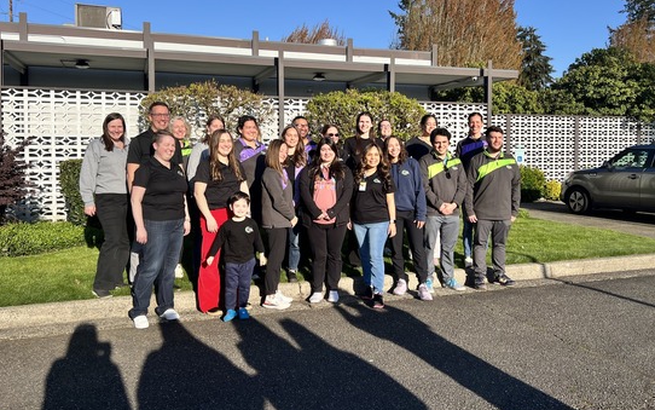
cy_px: 169
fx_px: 536
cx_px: 311
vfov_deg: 41.7
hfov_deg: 62.8
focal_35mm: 30
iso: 50
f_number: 1.5
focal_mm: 5.7
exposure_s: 1/3571
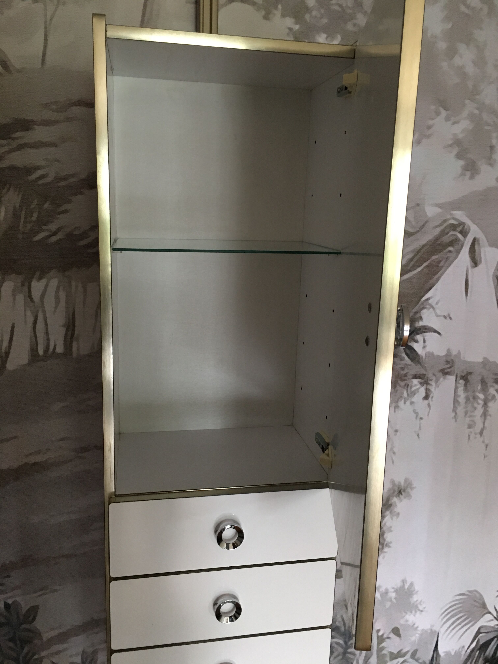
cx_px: 249
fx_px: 556
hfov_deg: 48.2
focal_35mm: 29
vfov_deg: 61.7
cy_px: 332
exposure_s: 1/17
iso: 100
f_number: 2.2
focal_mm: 4.15
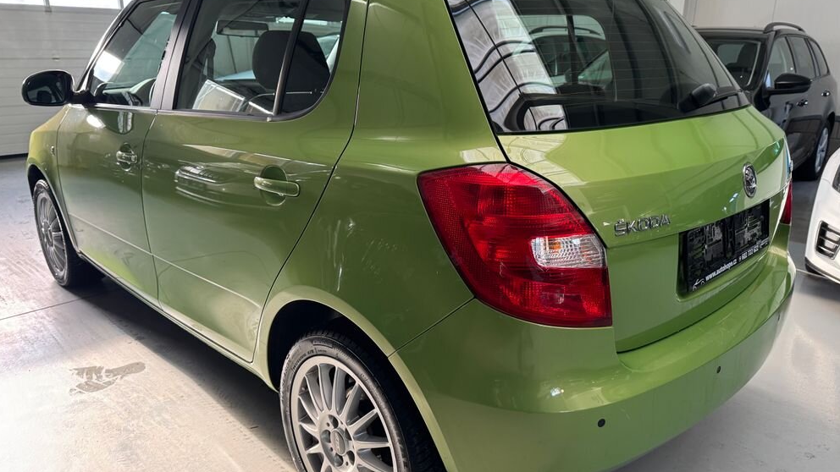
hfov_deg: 69.9
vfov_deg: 42.9
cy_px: 244
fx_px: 601
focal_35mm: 27
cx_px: 428
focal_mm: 6.76
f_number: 1.78
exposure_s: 1/63
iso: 200
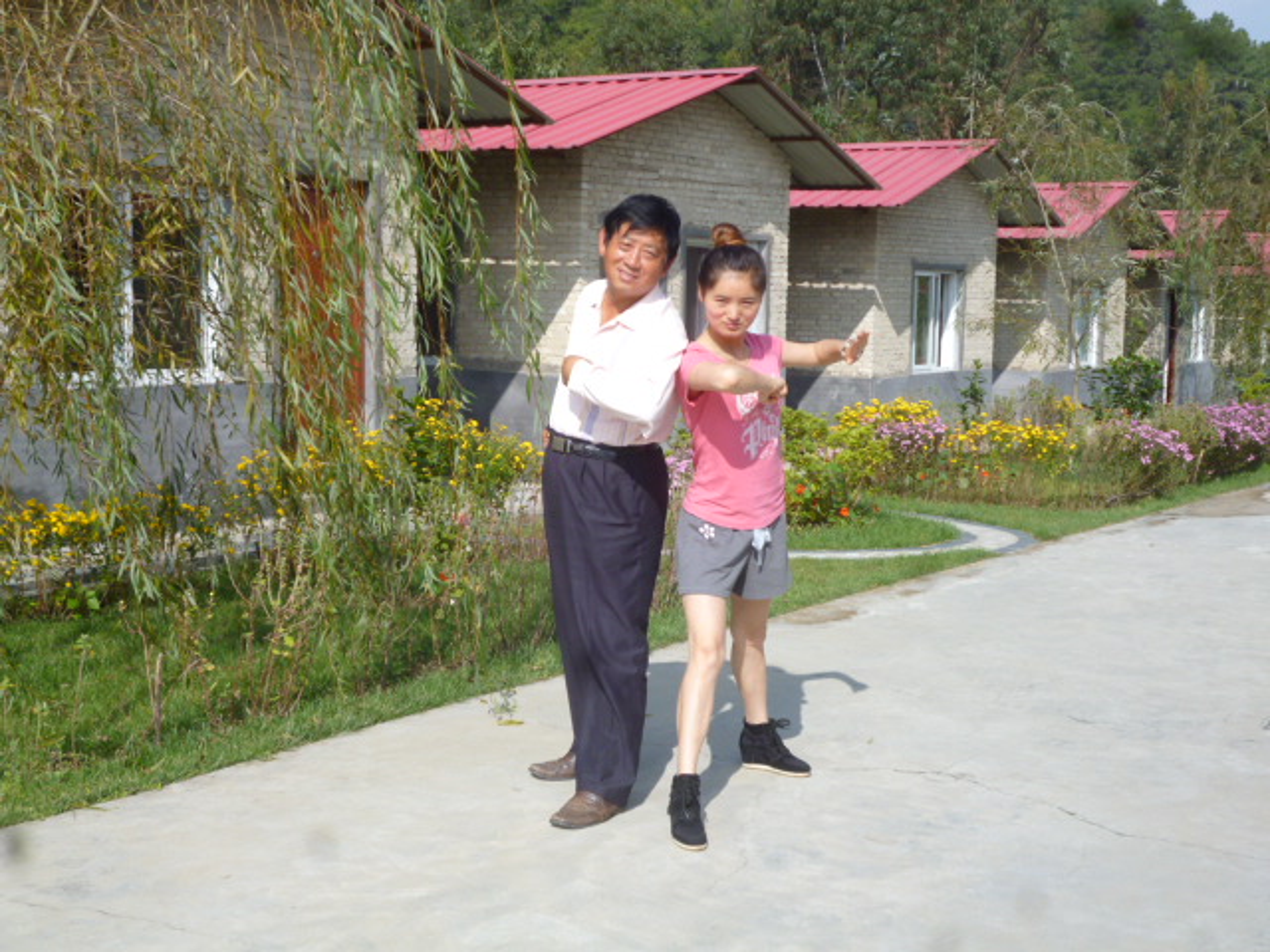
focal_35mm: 48
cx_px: 635
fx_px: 1761
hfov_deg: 39.7
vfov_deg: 30.3
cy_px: 476
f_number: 4
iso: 100
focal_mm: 8.6
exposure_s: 1/500
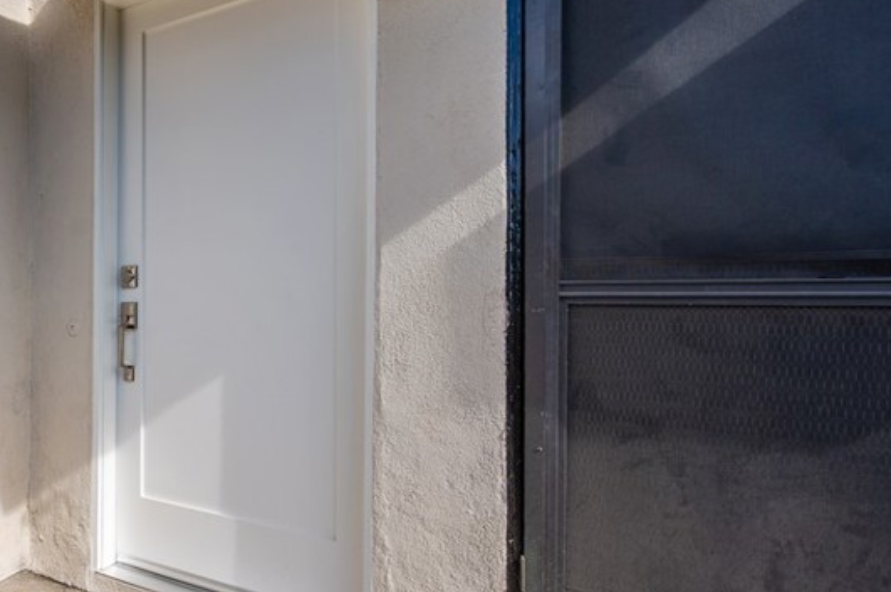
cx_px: 64
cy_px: 306
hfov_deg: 56.6
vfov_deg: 47.8
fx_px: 668
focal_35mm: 27
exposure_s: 1/500
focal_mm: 14
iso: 100
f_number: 7.1
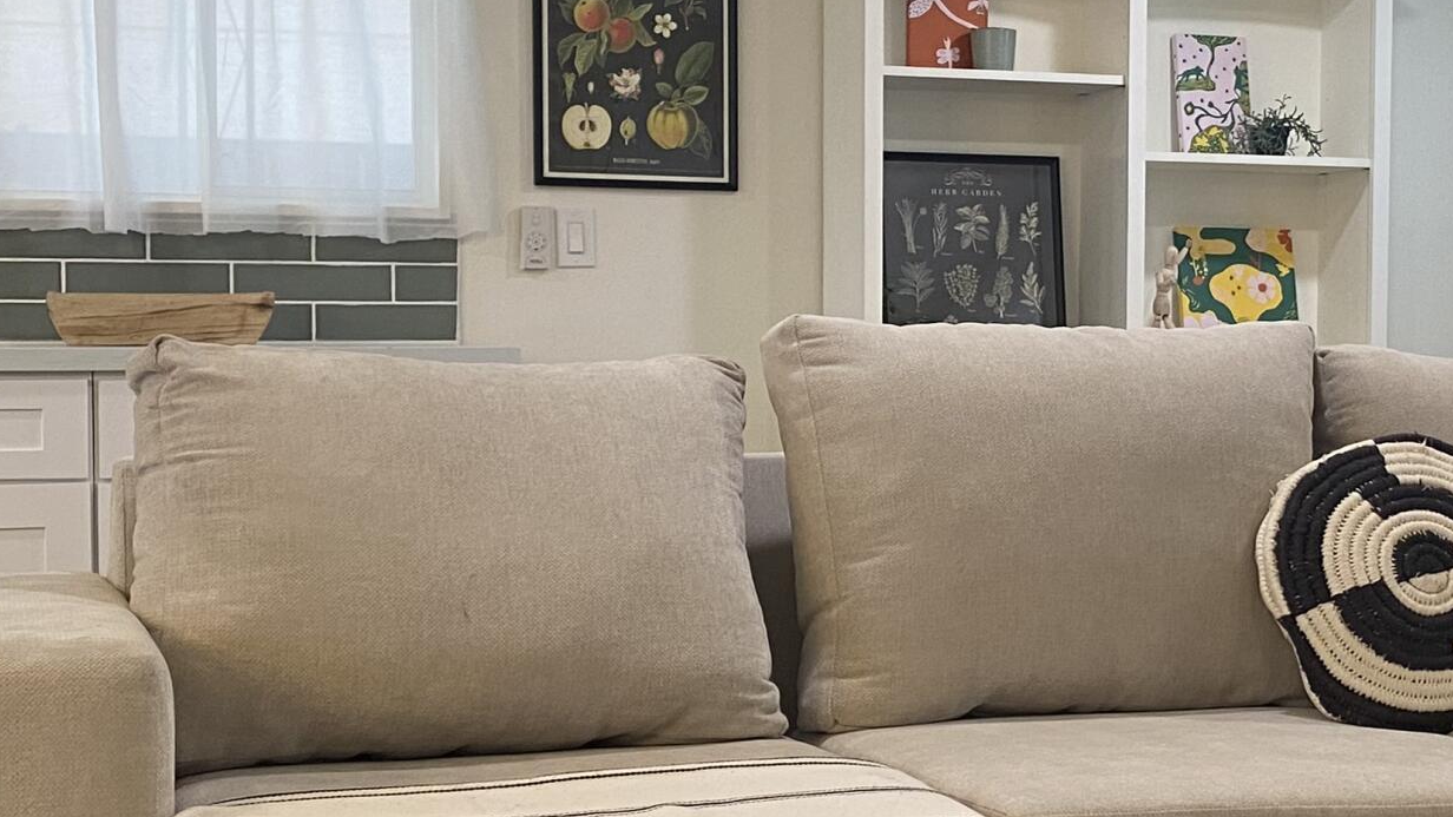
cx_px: 1057
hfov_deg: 30.2
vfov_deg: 17.5
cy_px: 447
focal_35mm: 69
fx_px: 2658
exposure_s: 1/60
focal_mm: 4.25
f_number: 1.8
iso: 80
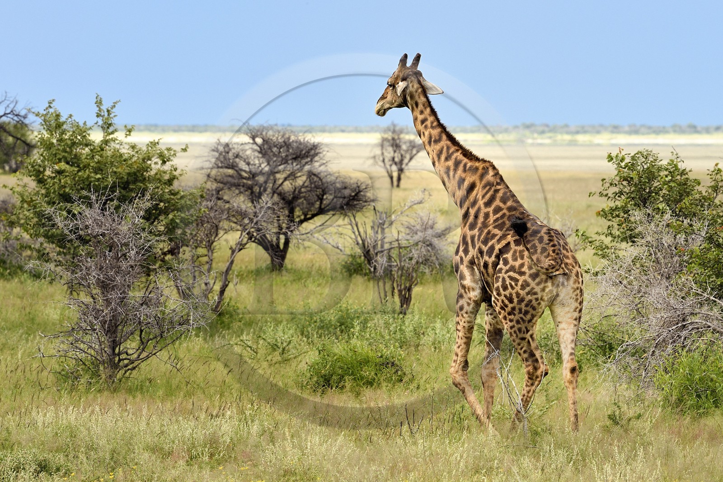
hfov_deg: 7.4
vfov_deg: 4.9
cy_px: 241
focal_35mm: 280
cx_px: 362
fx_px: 5622
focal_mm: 280
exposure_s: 1/640
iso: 400
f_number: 8
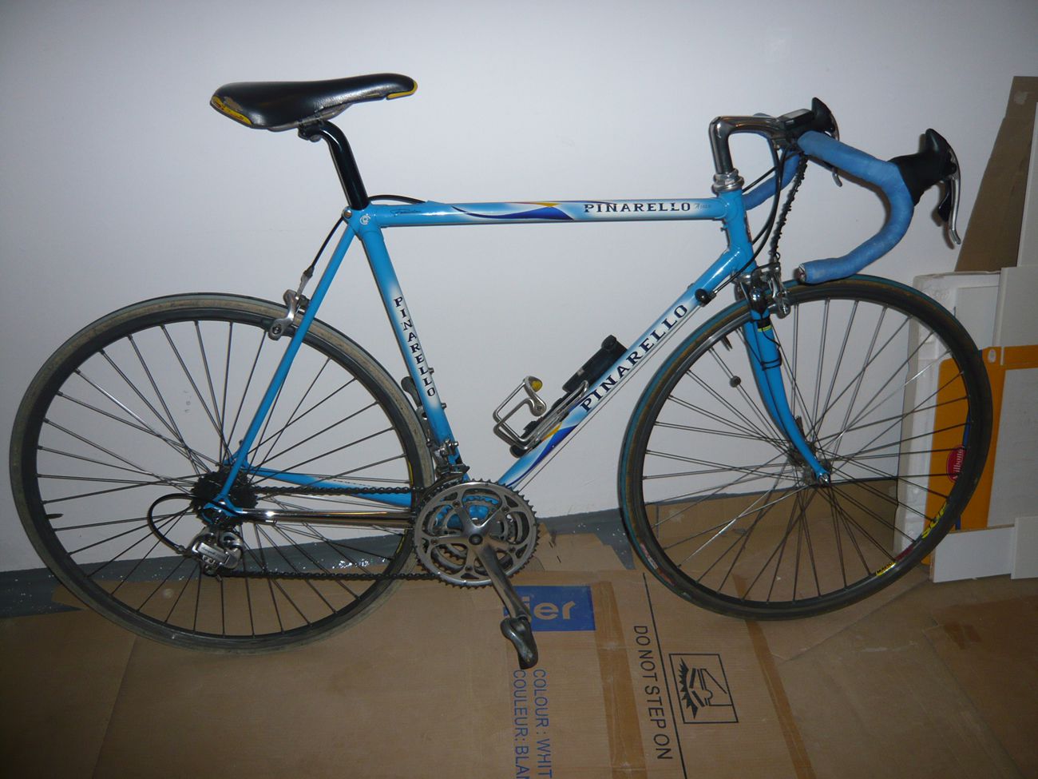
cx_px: 519
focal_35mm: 28
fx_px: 840
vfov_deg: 49.7
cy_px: 390
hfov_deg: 63.4
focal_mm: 4.6
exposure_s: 1/30
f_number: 2.8
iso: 100
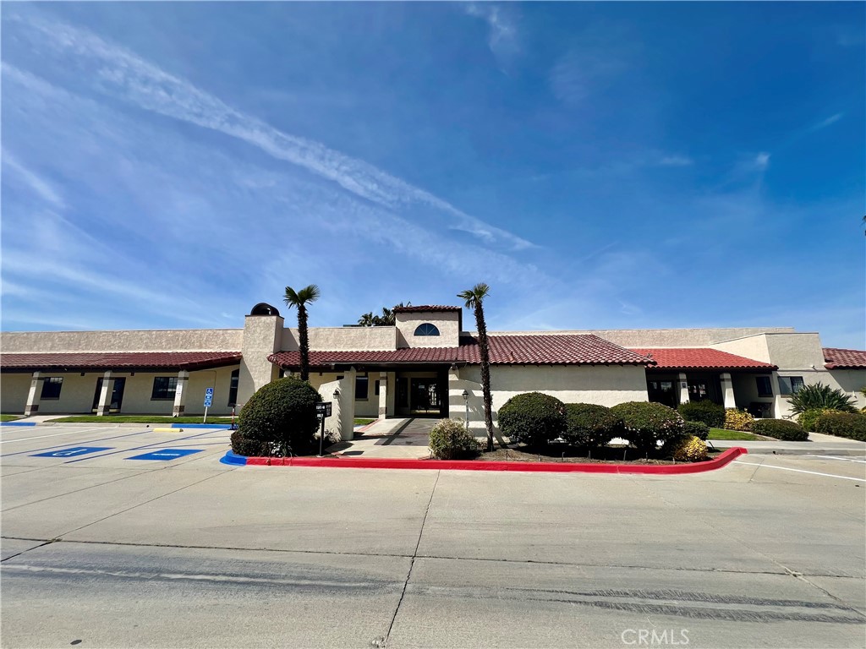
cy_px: 324
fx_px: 325
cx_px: 433
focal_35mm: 13
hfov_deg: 106.2
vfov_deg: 89.9
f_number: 1.8
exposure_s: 1/2273
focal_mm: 1.57
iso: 32
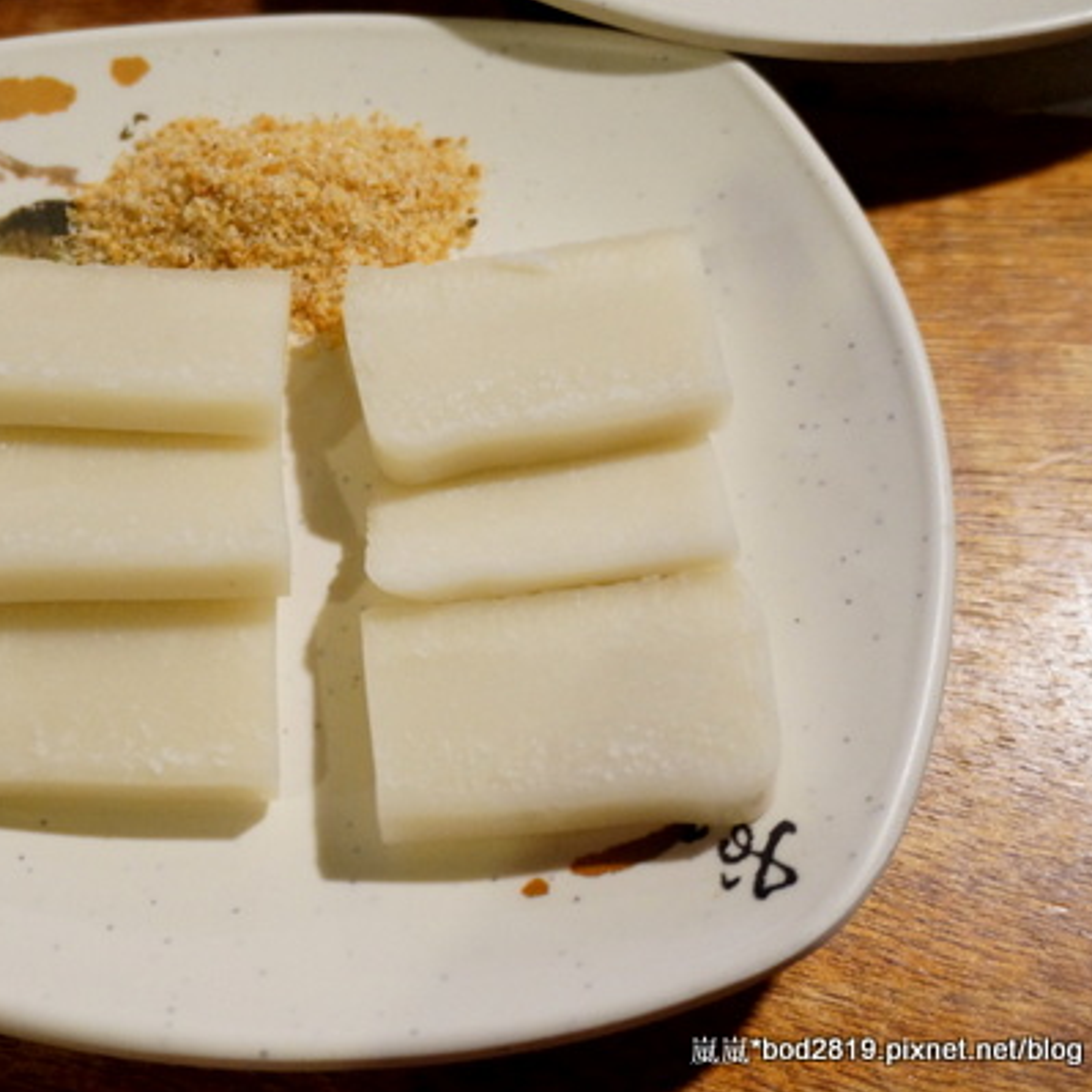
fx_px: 1749
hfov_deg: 33.9
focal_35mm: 49
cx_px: 252
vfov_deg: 34.7
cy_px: 520
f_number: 4.5
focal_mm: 24
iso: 2500
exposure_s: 1/60
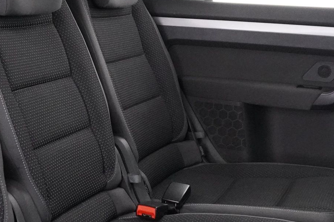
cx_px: 73
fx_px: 612
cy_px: 119
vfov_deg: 20.6
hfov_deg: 29.9
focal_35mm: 66
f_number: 3.5
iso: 6400
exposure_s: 1/50
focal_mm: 16
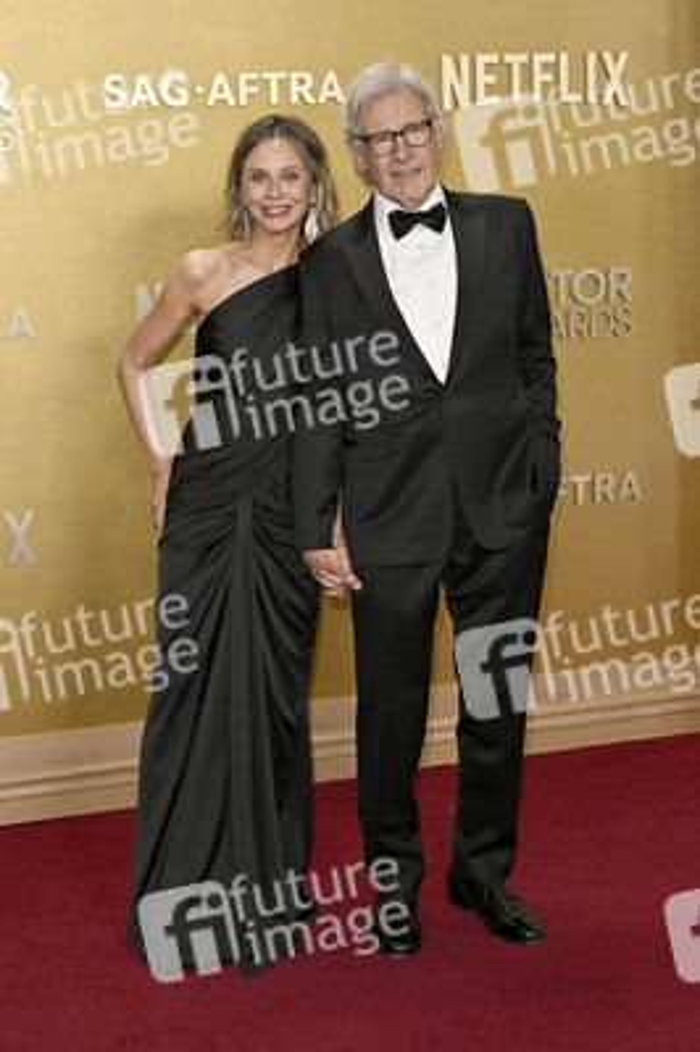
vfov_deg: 37.5
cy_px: 526
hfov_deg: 25.5
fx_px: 1548
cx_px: 350
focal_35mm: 53
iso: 2500
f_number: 6.3
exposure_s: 1/320
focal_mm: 53
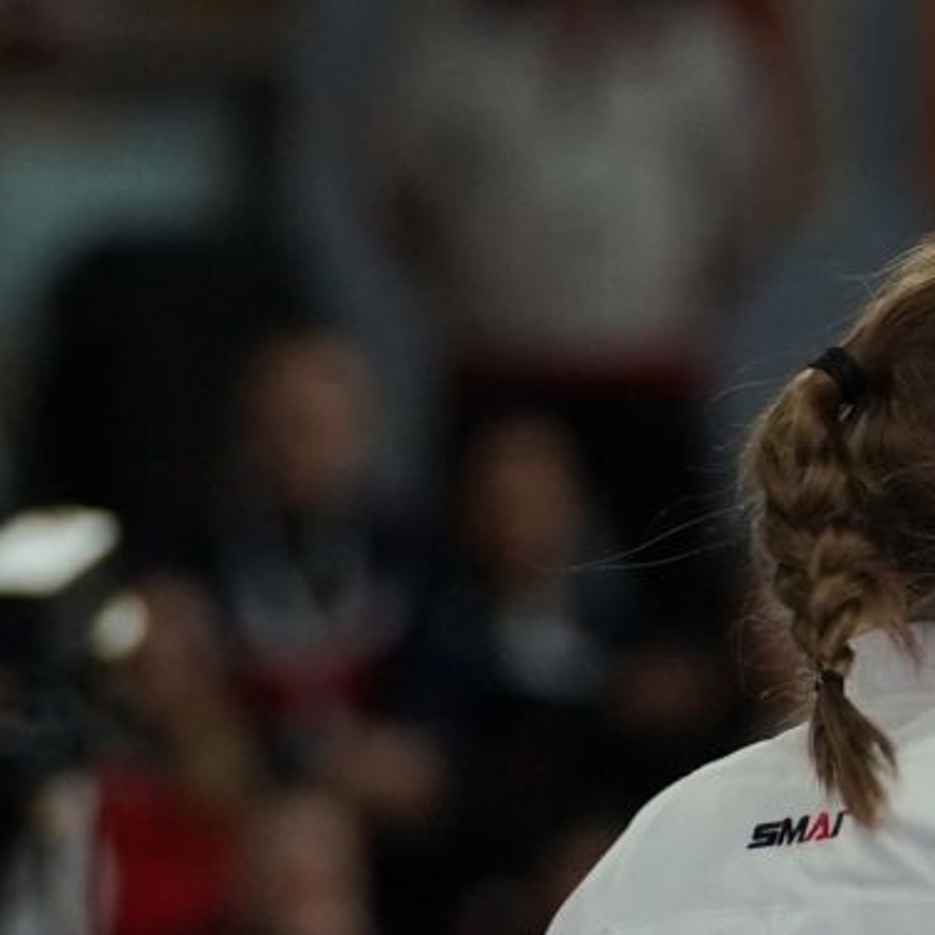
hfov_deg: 2.1
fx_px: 26067
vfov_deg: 2.1
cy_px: 1416
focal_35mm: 853
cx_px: 1270
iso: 1250
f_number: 2.8
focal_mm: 140
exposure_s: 1/1000
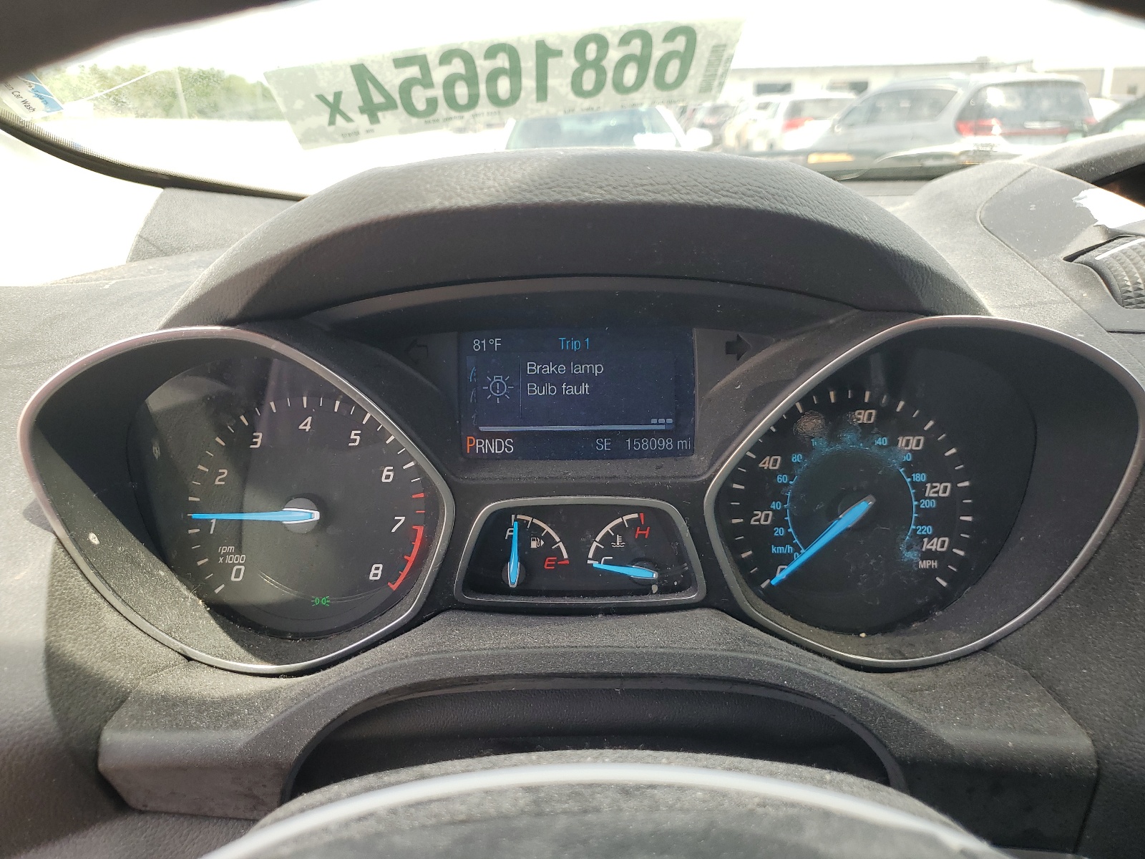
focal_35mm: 26
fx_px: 860
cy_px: 430
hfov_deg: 67.3
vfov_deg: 53.1
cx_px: 572
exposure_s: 1/417
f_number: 1.5
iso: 50
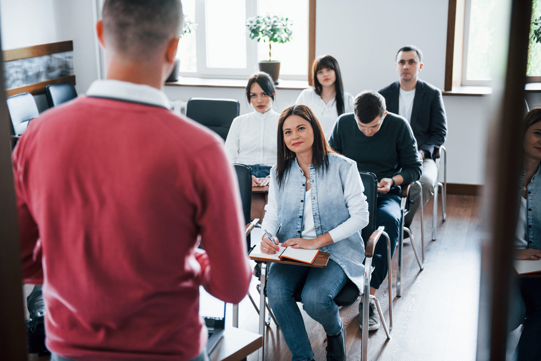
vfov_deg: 24.6
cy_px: 180
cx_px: 270
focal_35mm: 55
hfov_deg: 36.2
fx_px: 827
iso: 800
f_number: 2.8
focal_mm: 55
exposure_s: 1/125
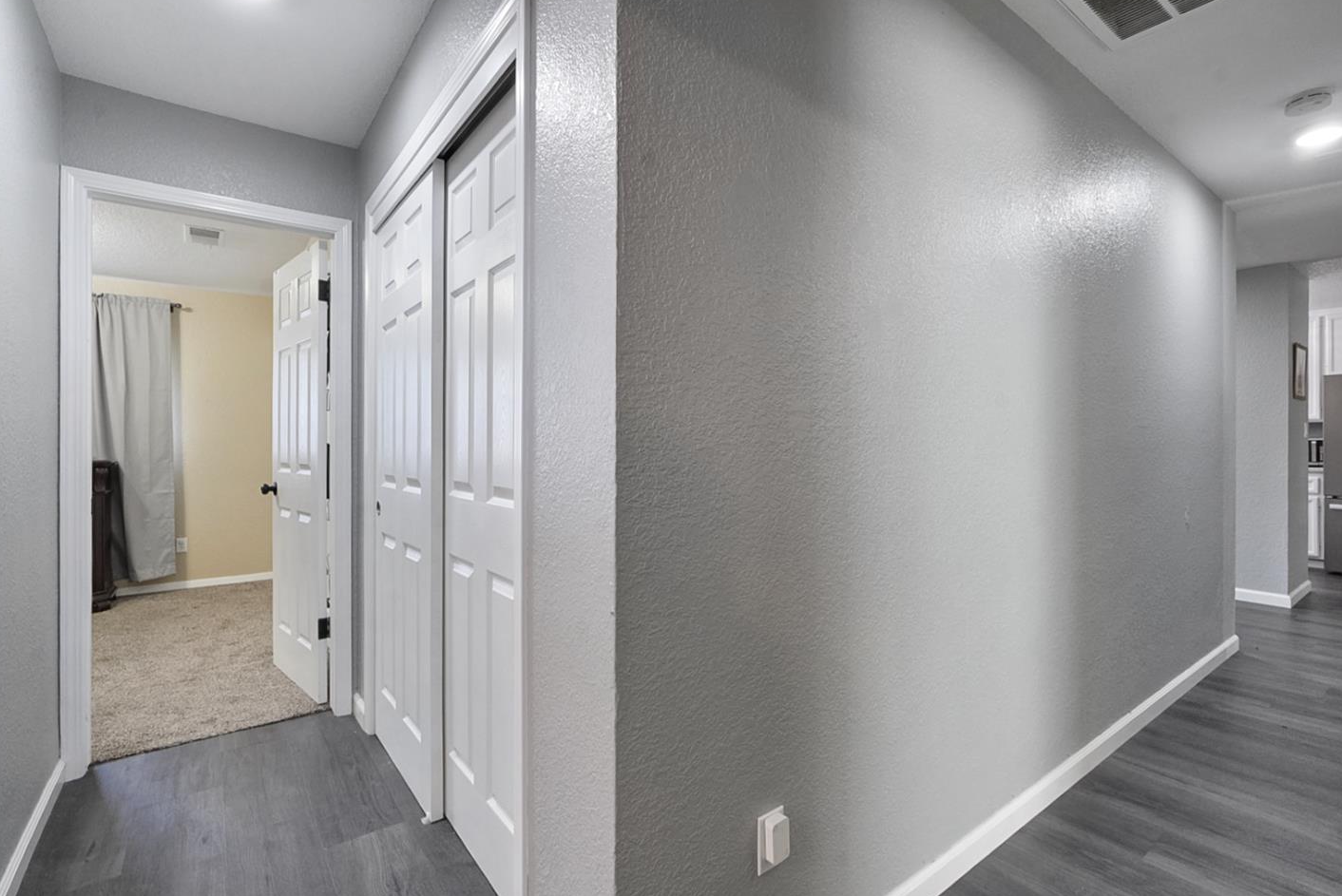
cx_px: 704
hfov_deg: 93.2
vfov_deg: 70.5
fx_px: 634
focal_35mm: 17
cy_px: 464
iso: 8000
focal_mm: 16
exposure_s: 1/30
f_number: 8
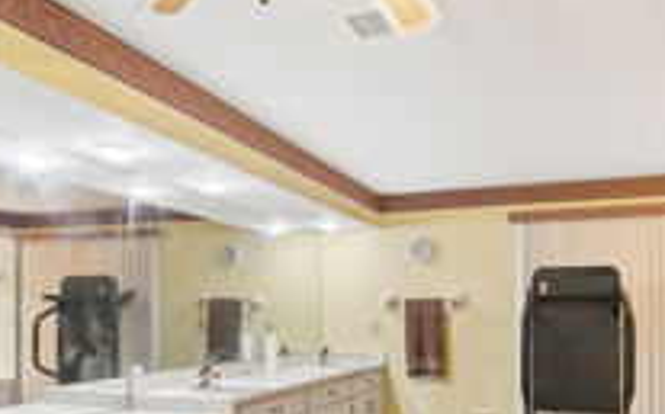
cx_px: 381
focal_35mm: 31
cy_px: 372
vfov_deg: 37.8
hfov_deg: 61.0
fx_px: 561
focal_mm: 14
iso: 400
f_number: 8
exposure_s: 1/25
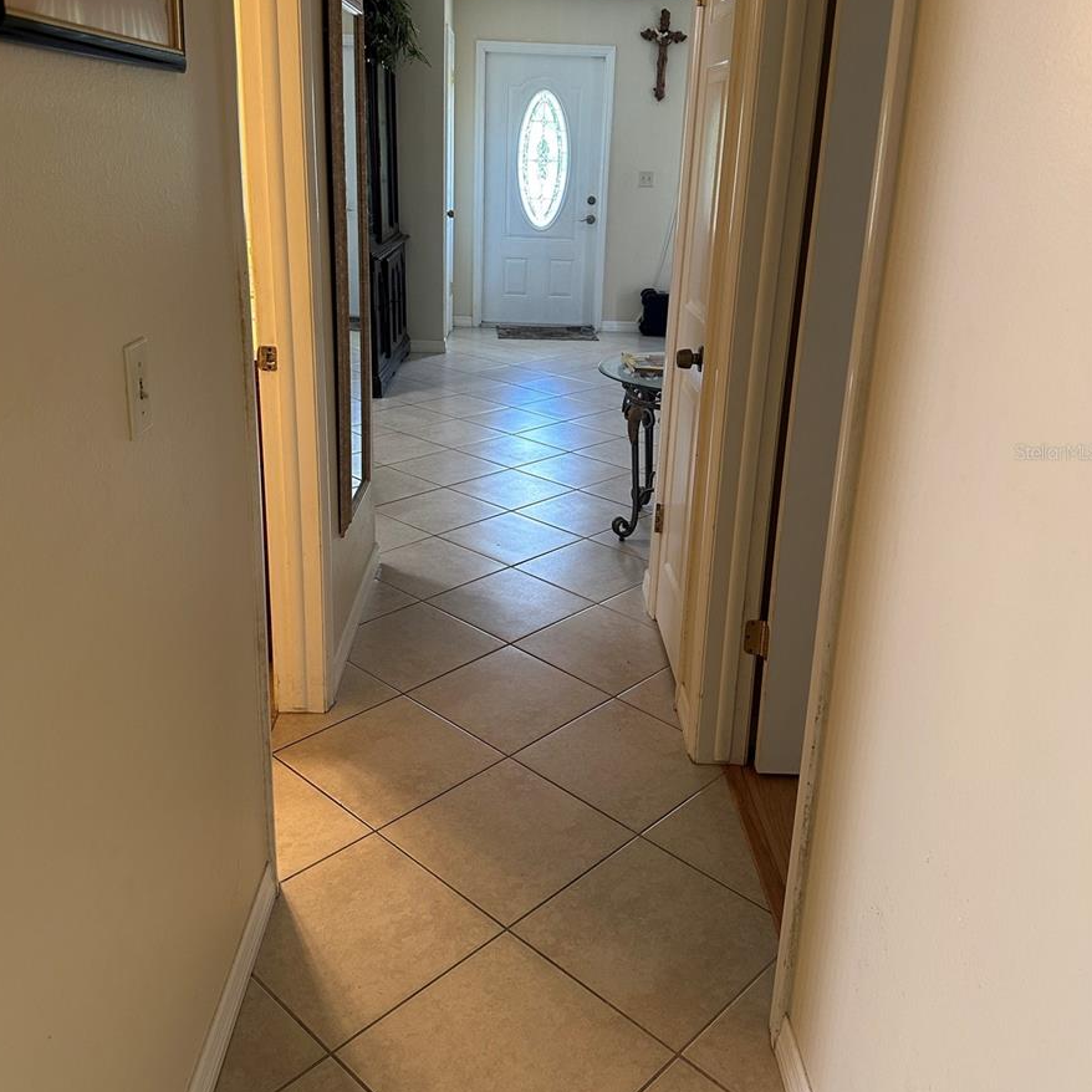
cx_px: 544
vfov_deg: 55.3
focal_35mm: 29
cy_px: 451
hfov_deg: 55.6
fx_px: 1035
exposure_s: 1/60
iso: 200
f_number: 1.78
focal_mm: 6.86
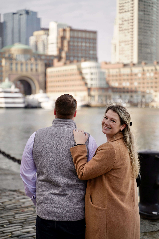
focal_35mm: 75
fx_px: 497
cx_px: 80
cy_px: 120
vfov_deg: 27.0
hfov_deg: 18.2
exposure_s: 1/800
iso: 100
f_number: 2.8
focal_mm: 75
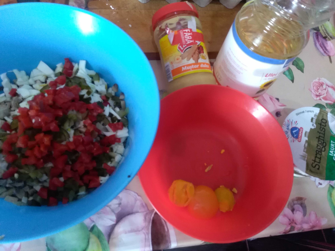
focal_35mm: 26
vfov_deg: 53.1
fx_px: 252
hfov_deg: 67.3
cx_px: 168
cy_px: 126
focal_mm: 3.54
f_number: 2
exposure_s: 1/33.3
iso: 909
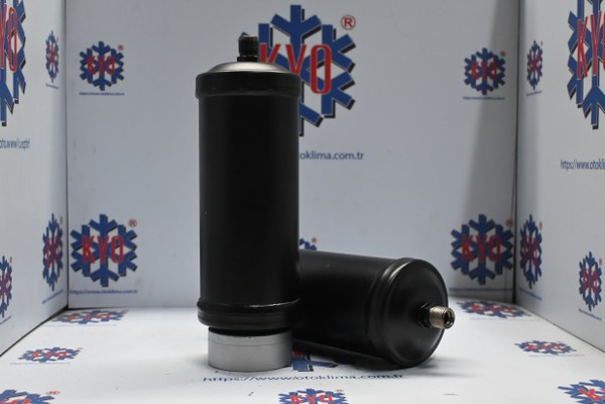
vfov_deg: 29.9
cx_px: 302
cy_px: 202
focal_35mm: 45
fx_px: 756
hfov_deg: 43.6
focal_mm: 30
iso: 1600
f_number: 4.8
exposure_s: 1/125
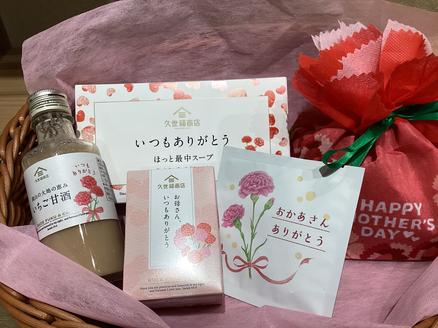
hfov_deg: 58.4
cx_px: 219
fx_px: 392
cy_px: 164
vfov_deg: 45.4
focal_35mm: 31
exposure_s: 1/100
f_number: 2.4
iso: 64
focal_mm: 3.3
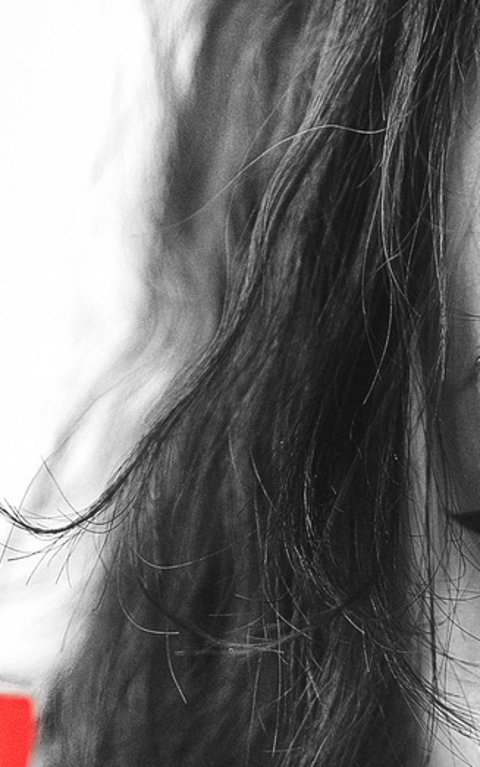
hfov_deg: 3.1
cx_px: 680
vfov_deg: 4.9
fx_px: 8872
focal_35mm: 424
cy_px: 838
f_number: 1.8
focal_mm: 85
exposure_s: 1/160
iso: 125
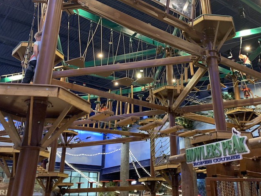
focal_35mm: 38
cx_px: 155
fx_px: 287
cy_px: 60
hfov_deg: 48.7
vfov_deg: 37.2
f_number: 1.8
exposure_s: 1/40
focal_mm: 4.25
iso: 250
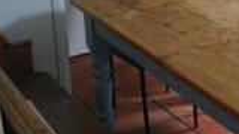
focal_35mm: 75
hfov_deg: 24.3
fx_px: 475
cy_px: -54
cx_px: 320
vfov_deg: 15.1
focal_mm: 16
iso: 160
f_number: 4
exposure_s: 1/60
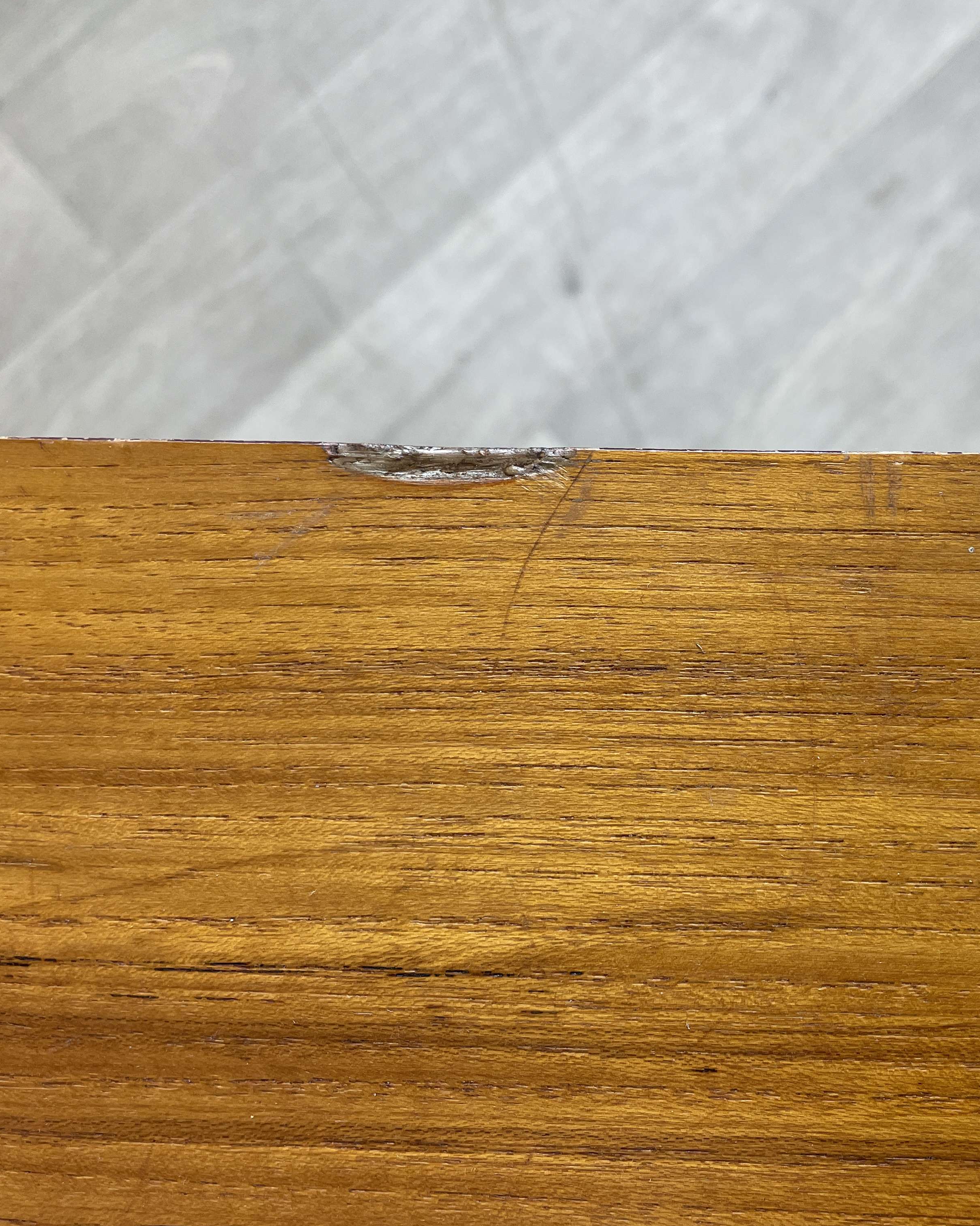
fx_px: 1233
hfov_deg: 42.7
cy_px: 611
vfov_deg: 52.8
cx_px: 663
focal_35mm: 34
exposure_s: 1/100
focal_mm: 4.2
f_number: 1.6
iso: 64
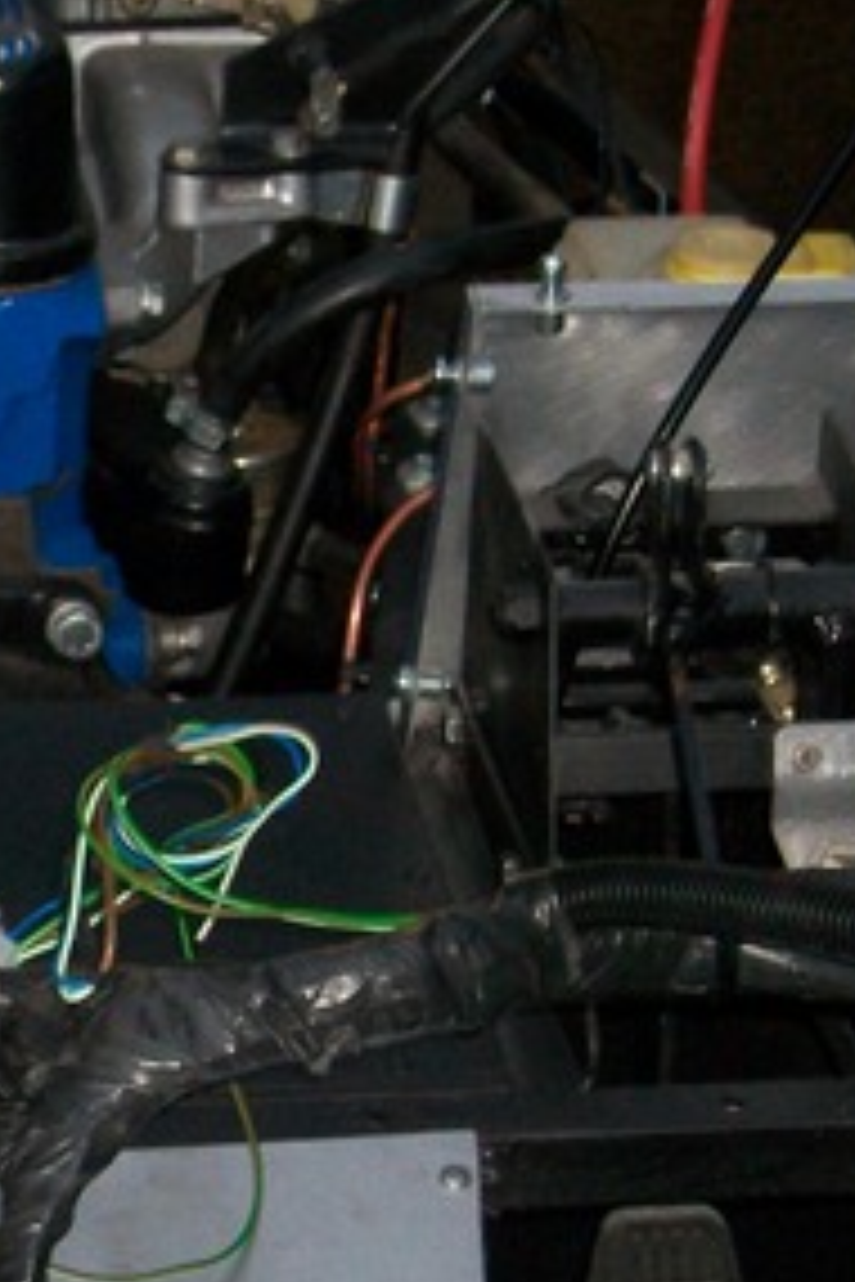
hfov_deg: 8.8
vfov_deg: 13.3
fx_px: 5486
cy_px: 886
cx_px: -86
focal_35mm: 154
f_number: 4.1
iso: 160
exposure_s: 1/20
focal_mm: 11
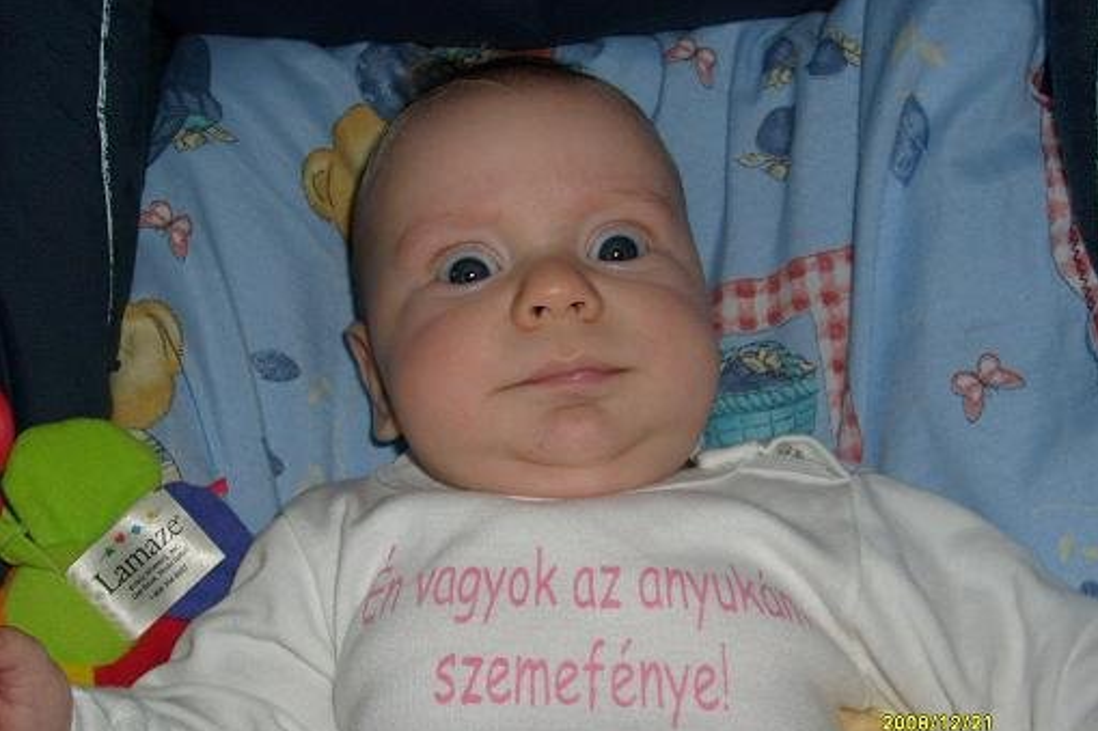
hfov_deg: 43.6
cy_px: 395
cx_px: 550
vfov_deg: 29.8
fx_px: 1372
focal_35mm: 45
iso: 100
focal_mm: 7.2
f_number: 3
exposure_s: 1/45
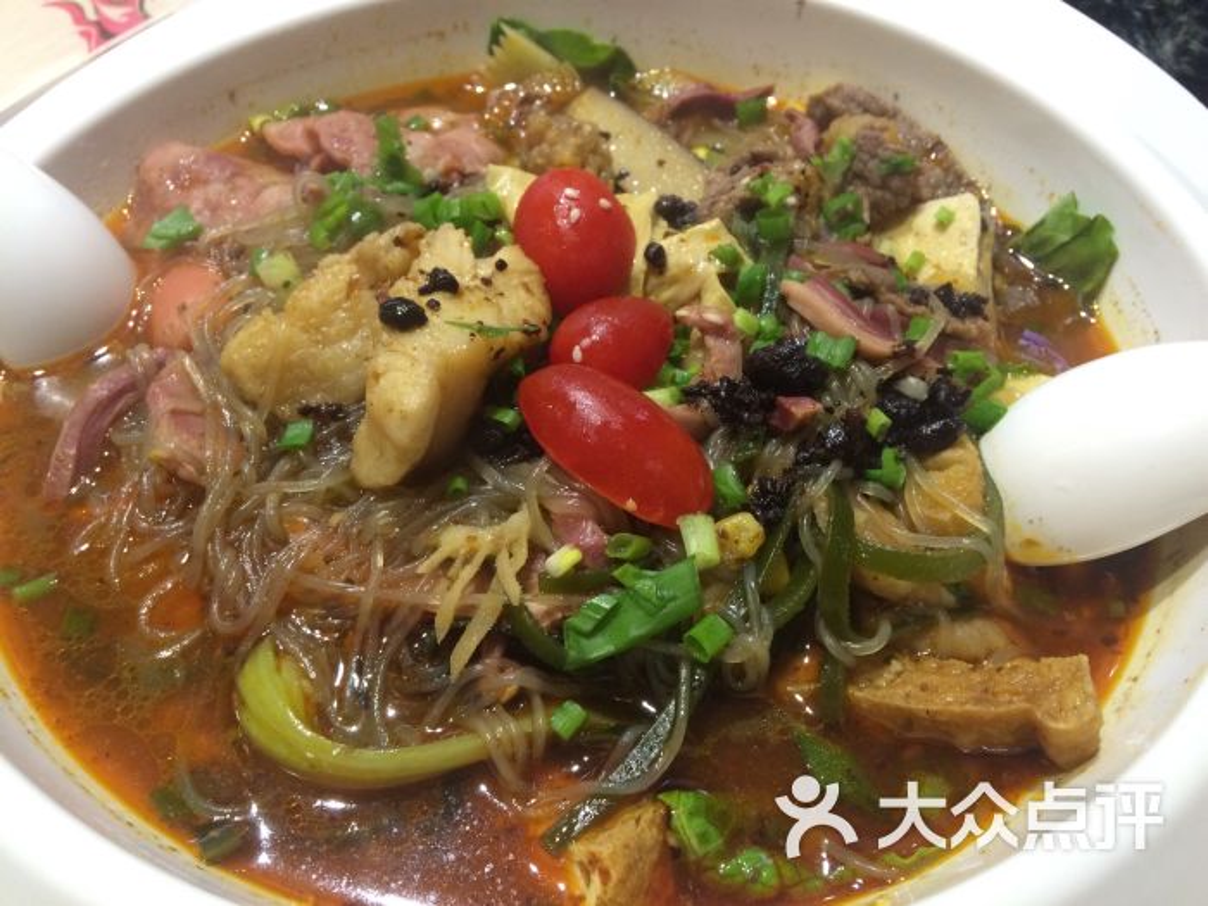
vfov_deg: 48.2
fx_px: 1012
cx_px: 604
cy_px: 453
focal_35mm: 29
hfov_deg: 61.7
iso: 160
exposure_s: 1/30
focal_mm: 4.15
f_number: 2.2
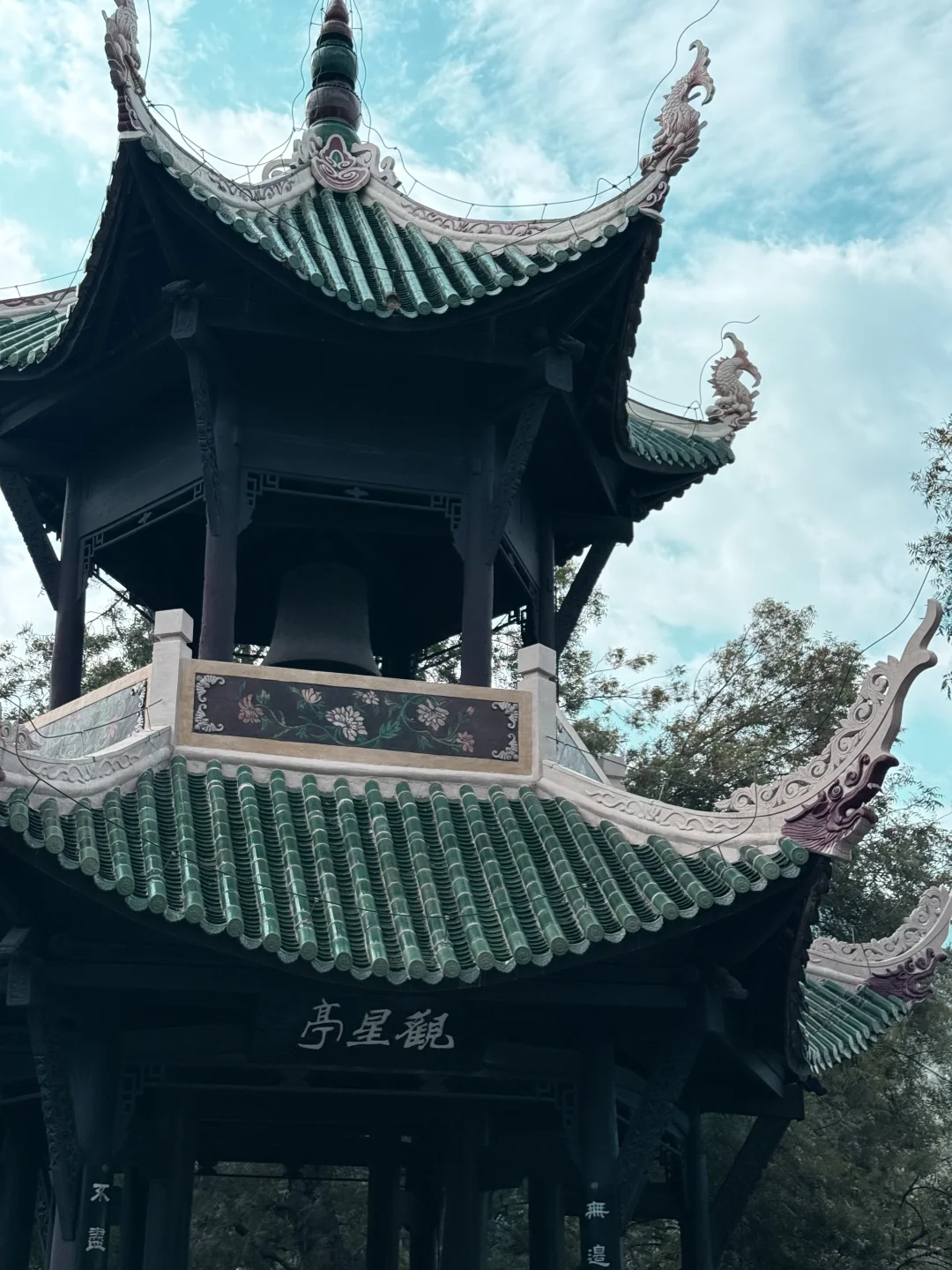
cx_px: 476
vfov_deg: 39.7
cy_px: 635
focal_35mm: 48
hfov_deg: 30.3
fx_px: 1760
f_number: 1.78
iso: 80
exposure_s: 1/5208
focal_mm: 6.76
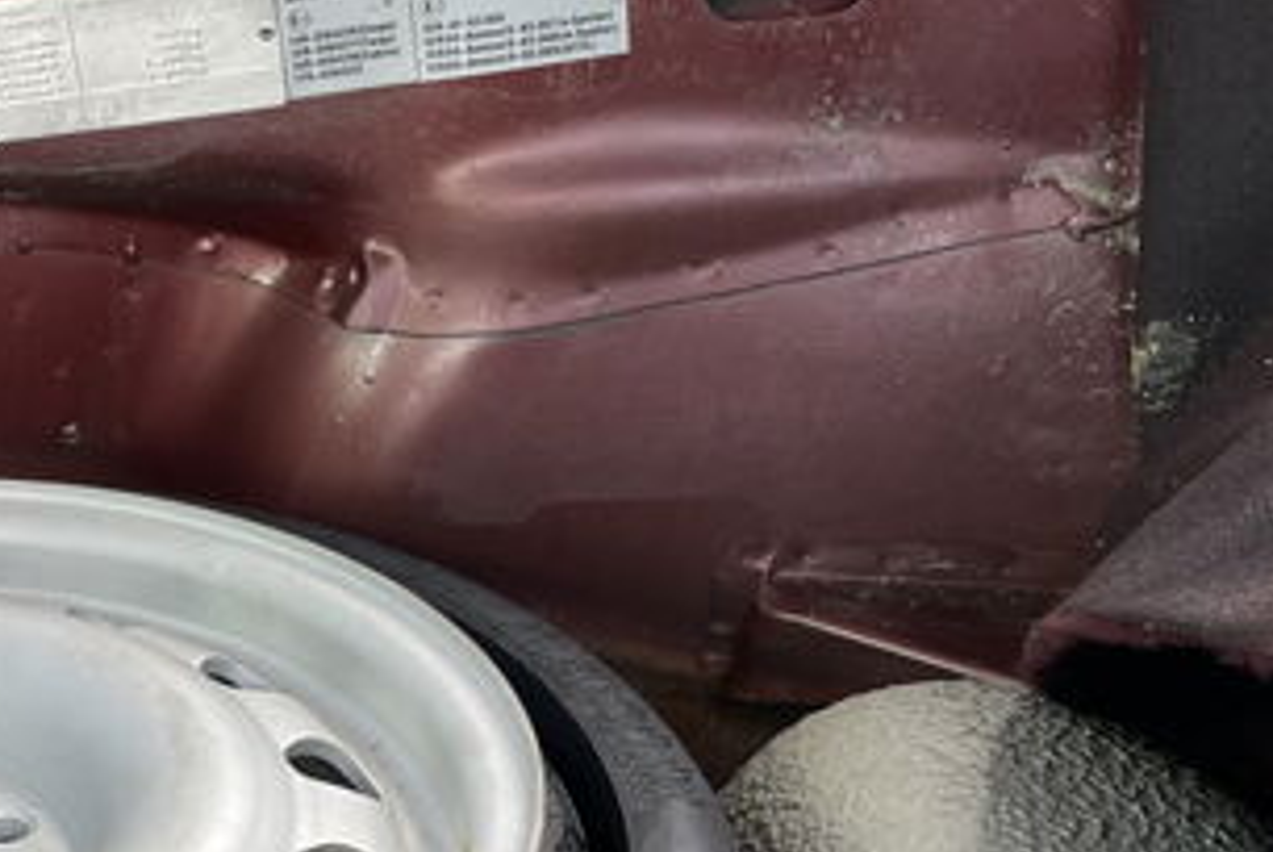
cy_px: 756
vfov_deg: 19.7
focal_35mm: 68
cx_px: -225
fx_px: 2407
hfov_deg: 26.6
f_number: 1.6
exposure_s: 1/100
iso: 40
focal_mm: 4.2
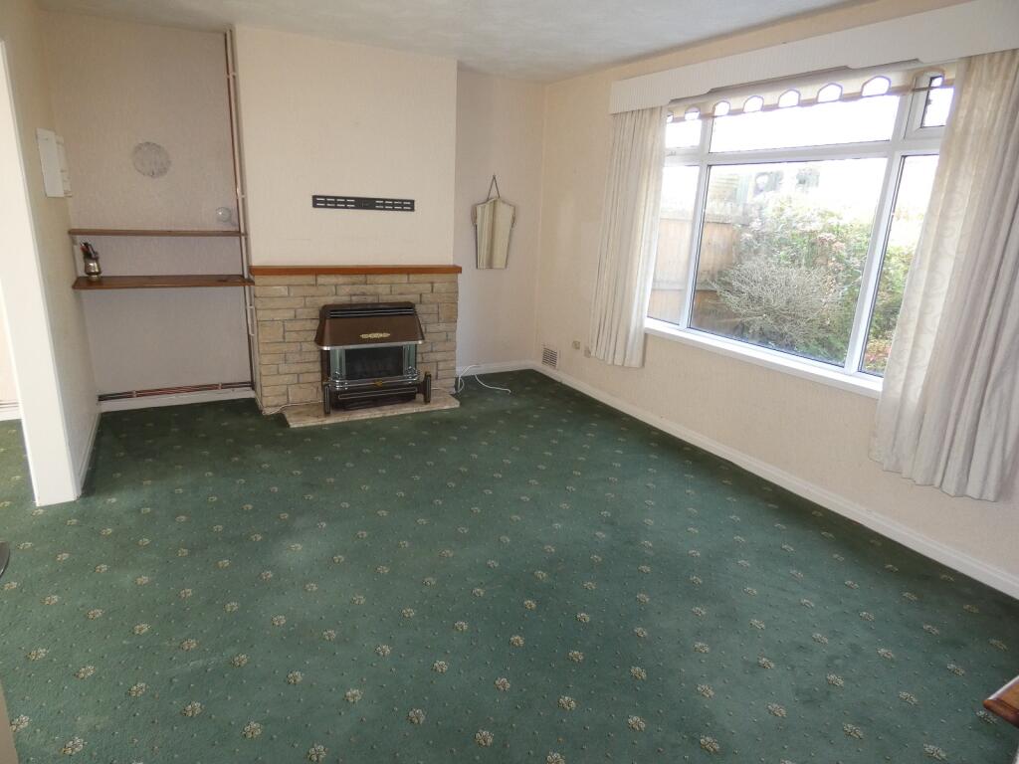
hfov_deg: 81.7
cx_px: 510
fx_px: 589
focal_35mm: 20
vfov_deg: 66.0
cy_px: 382
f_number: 2.8
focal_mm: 3.6
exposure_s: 1/60
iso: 250
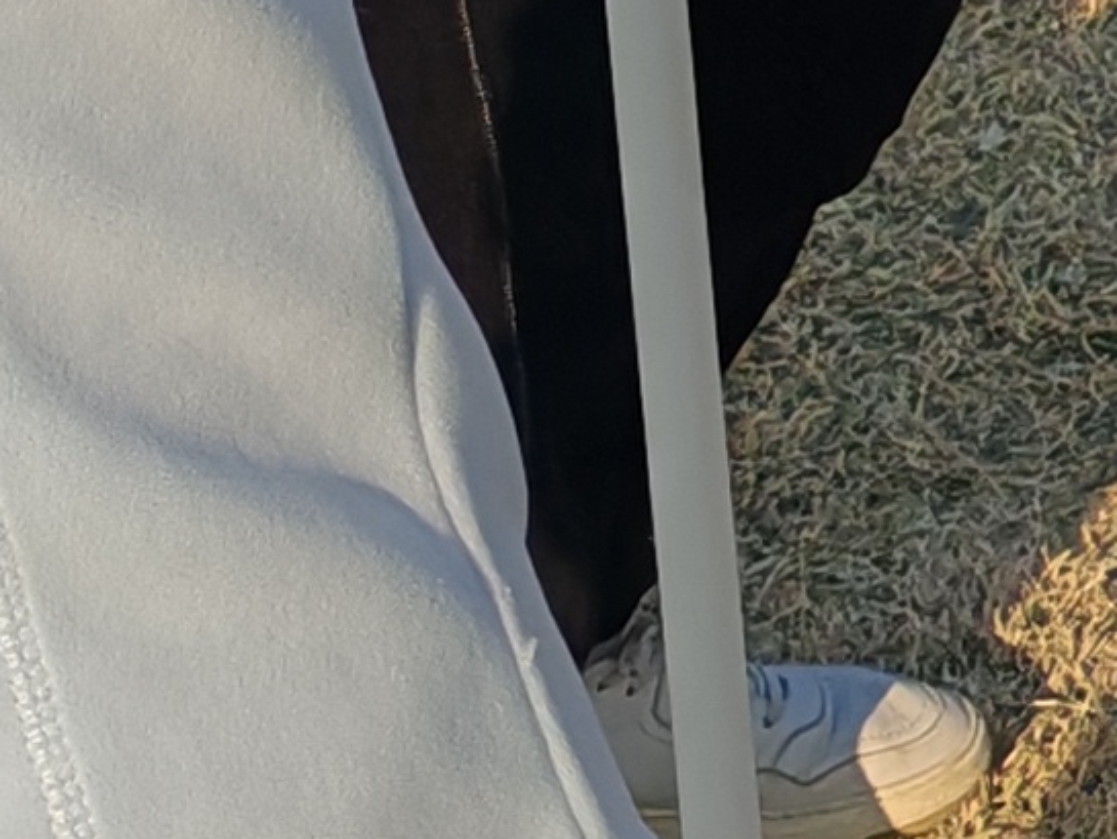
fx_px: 6552
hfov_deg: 9.0
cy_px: -1225
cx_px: 2509
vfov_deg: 6.9
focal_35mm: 203
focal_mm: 5.52
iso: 50
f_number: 1.95
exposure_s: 1/2100
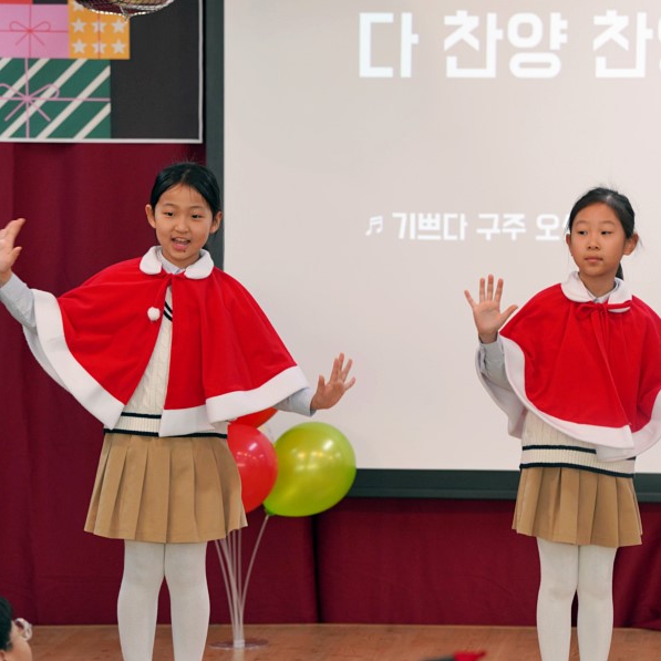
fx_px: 5207
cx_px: 386
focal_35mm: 241
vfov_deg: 7.3
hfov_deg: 7.3
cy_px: 330
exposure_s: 1/200
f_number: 4
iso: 800
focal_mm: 188
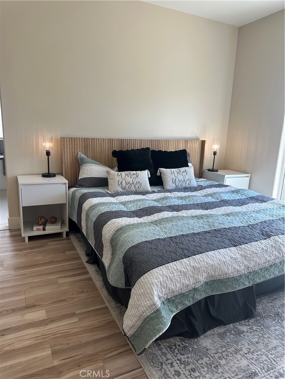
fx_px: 263
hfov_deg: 56.8
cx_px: 142
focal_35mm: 24
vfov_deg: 71.6
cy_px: 190
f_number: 1.78
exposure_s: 1/200
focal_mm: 6.86
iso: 64
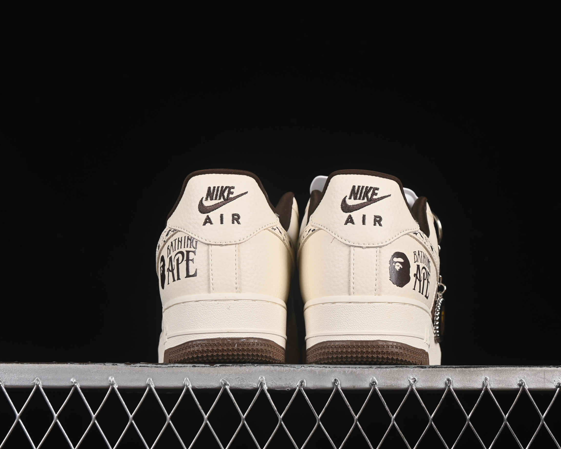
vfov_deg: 18.1
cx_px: 300
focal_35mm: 85
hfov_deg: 22.5
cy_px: 224
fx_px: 1411
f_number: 8
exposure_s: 1/80
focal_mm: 50
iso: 160
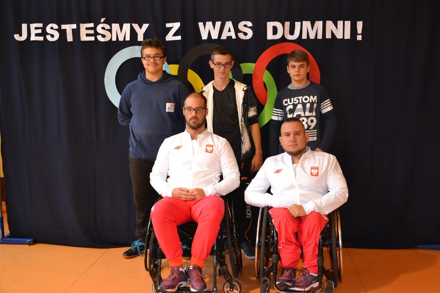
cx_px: 220
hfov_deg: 49.6
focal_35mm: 39
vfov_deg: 34.2
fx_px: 477
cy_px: 146
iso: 640
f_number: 4
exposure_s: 1/60
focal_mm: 26
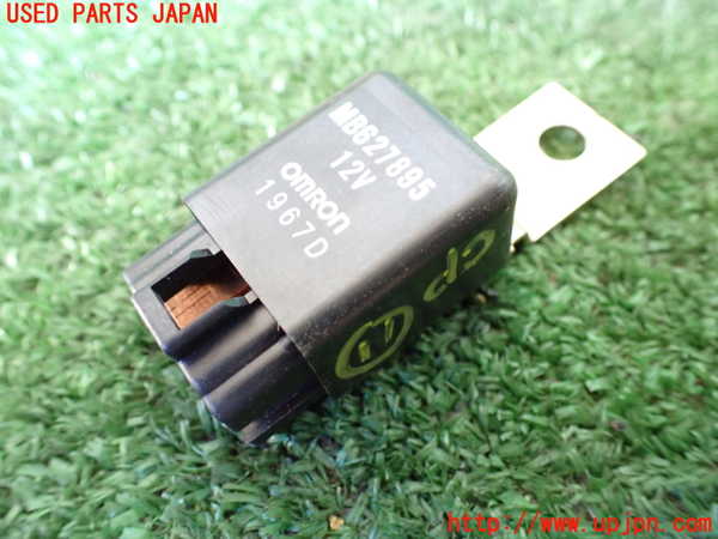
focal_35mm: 30
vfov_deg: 46.8
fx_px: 622
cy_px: 270
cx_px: 359
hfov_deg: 60.0
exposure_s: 1/30
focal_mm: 5.4
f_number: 2.3
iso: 1000
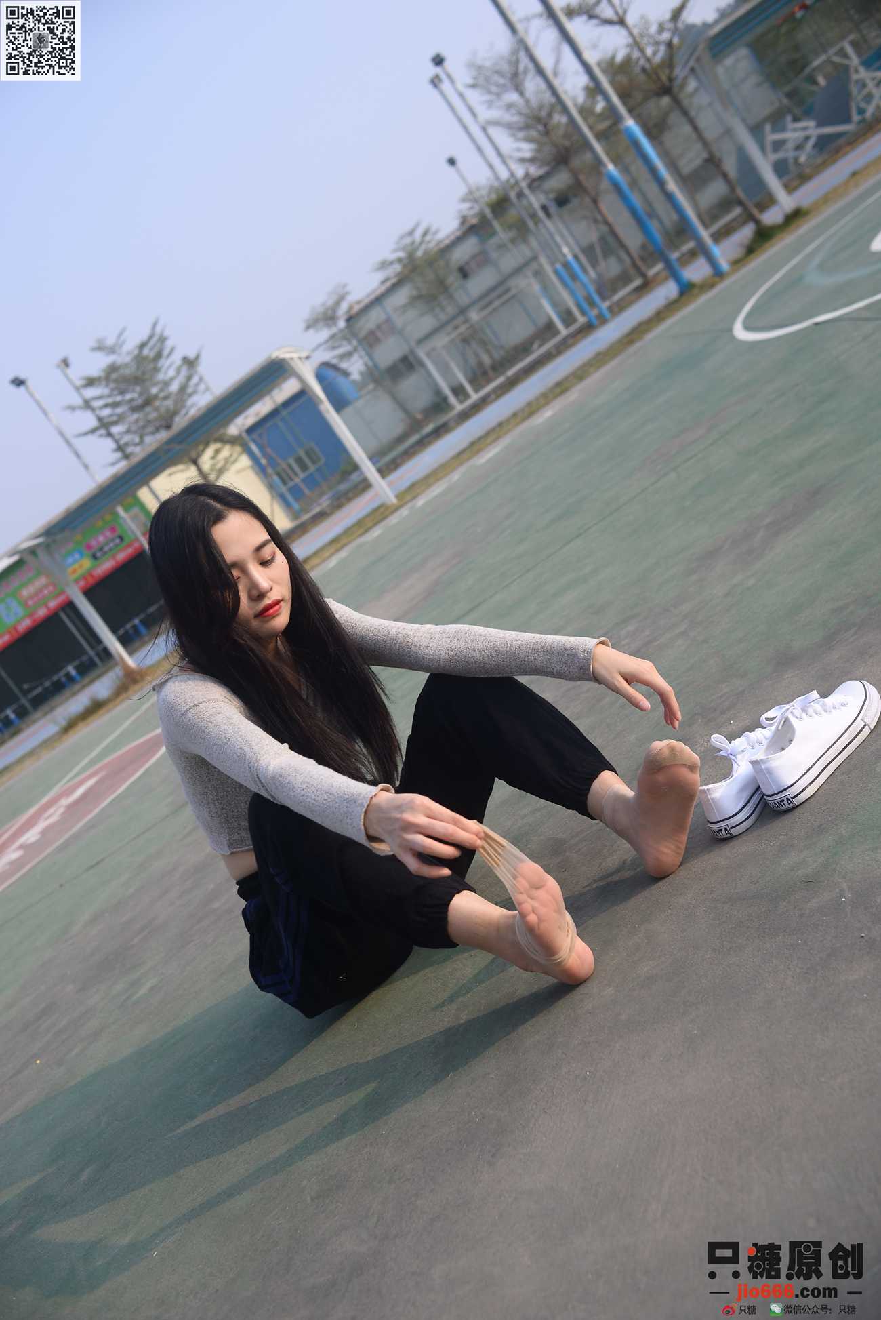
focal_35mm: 35
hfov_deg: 37.9
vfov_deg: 54.4
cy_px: 660
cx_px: 440
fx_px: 1283
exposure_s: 1/400
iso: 100
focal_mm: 35
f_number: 5.6
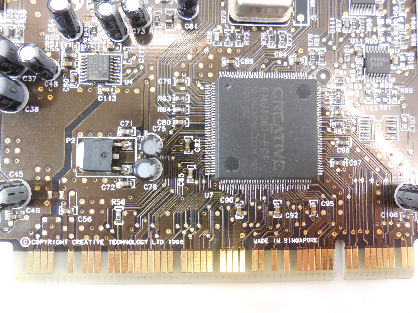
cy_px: 156
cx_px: 209
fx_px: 314
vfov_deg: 53.1
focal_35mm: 26
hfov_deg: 67.3
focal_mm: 4.6
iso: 400
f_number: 3.5
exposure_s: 1/25
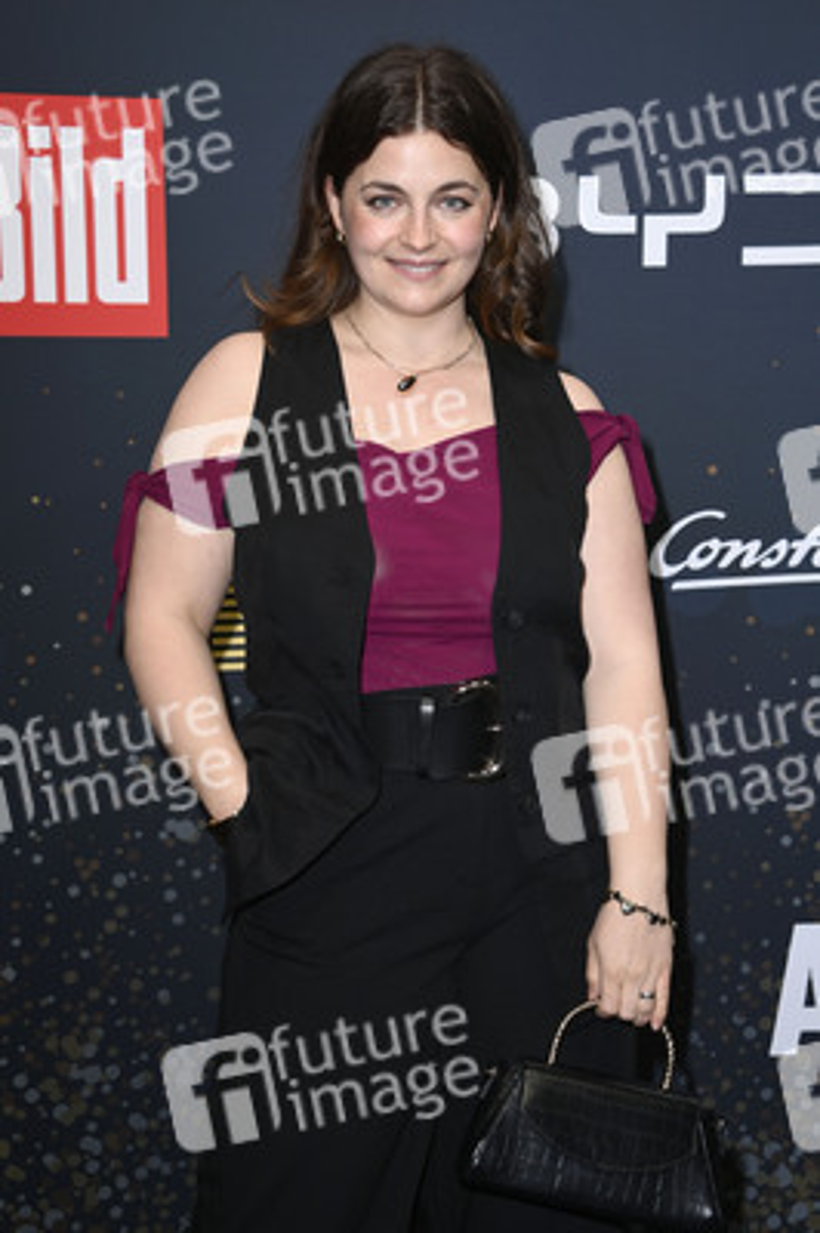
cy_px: 616
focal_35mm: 70
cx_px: 410
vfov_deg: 28.9
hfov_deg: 19.4
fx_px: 2396
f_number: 5.6
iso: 320
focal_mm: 70
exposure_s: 1/250
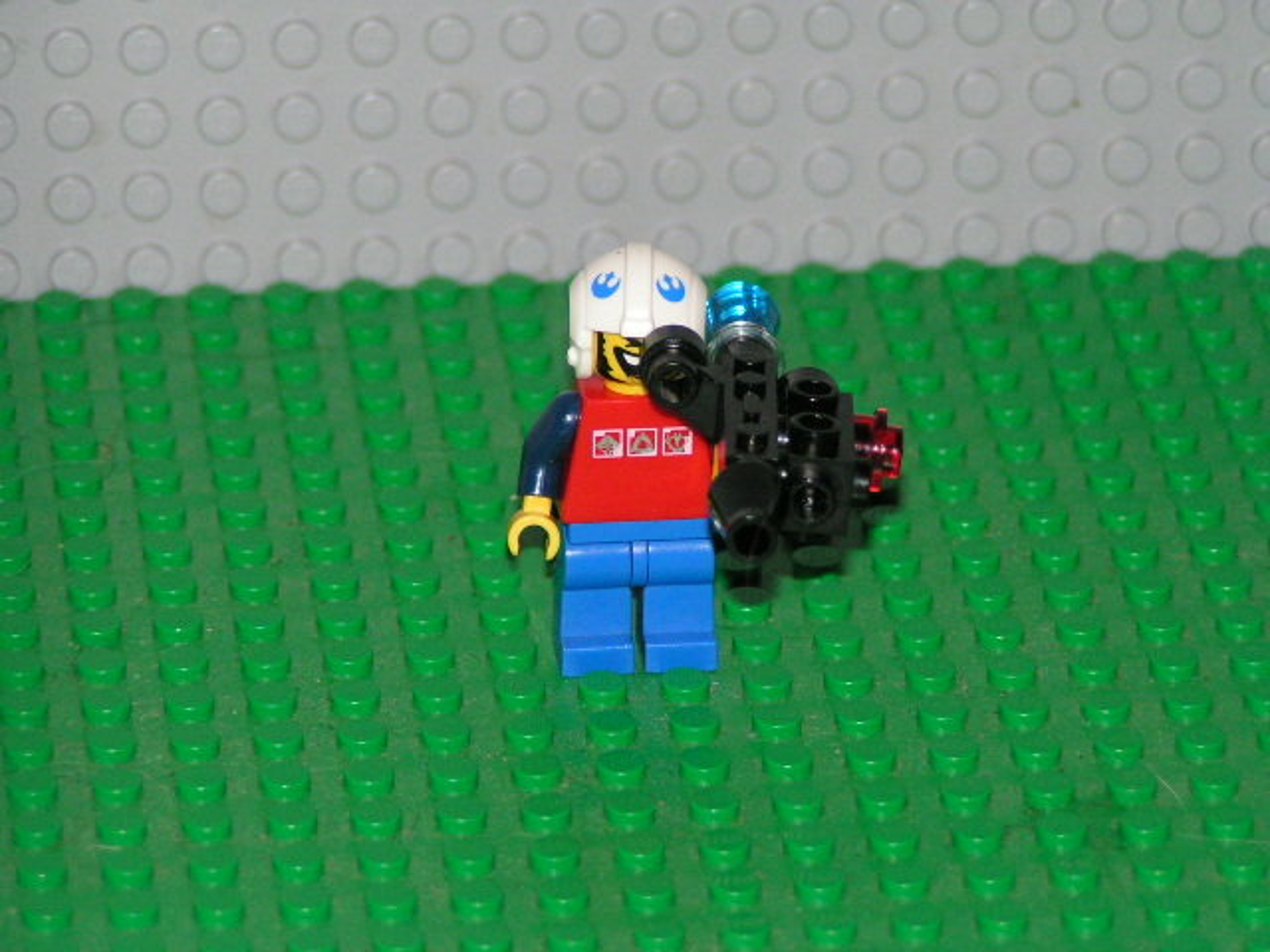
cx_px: 635
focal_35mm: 247
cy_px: 476
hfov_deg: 8.0
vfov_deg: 6.0
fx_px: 9062
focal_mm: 37.8
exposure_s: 1/250
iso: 200
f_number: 3.5
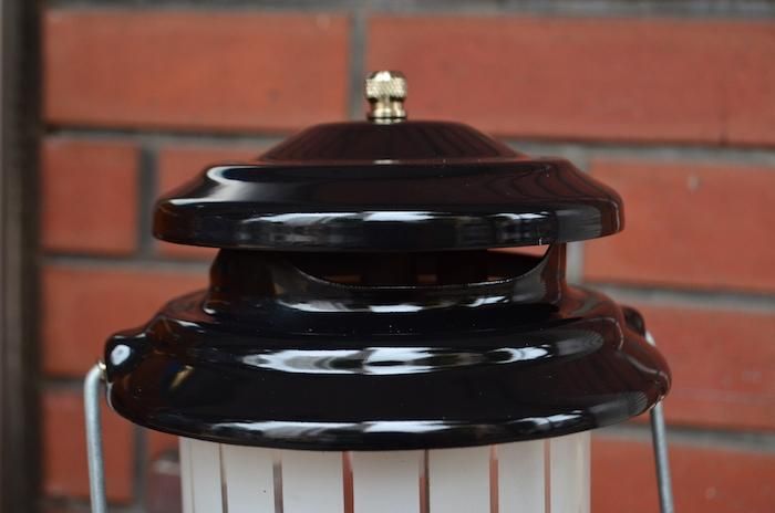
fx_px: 1031
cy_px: 256
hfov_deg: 41.2
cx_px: 388
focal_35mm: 48
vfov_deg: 28.0
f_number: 6.3
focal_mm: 32
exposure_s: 1/125
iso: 800
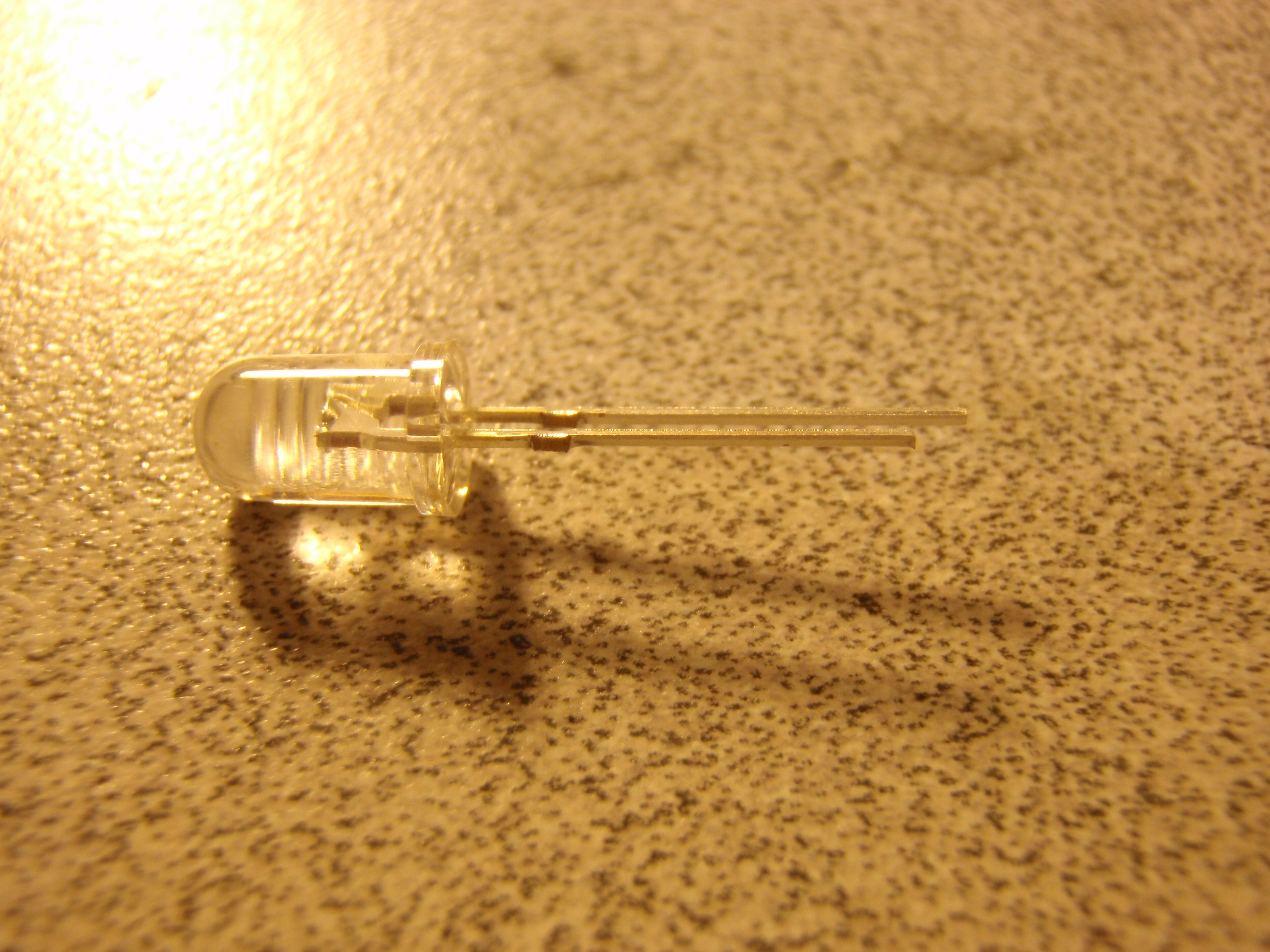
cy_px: 476
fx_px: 1321
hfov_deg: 51.4
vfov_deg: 39.7
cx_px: 635
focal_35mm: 36
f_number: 4.1
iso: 200
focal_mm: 6.53
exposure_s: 1/15
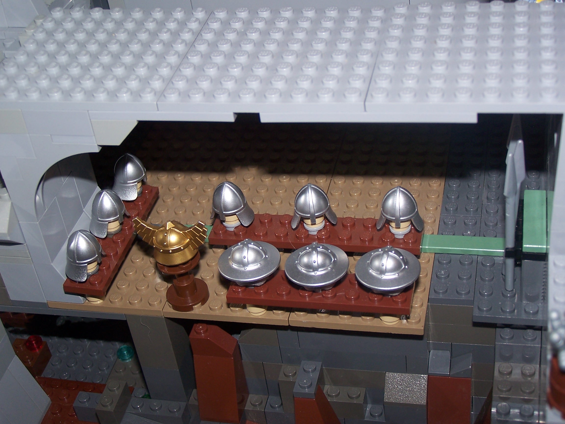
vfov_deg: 24.8
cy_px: 212
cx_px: 282
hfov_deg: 32.7
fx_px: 963
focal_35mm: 59
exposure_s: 1/60
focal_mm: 9.8
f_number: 3.2
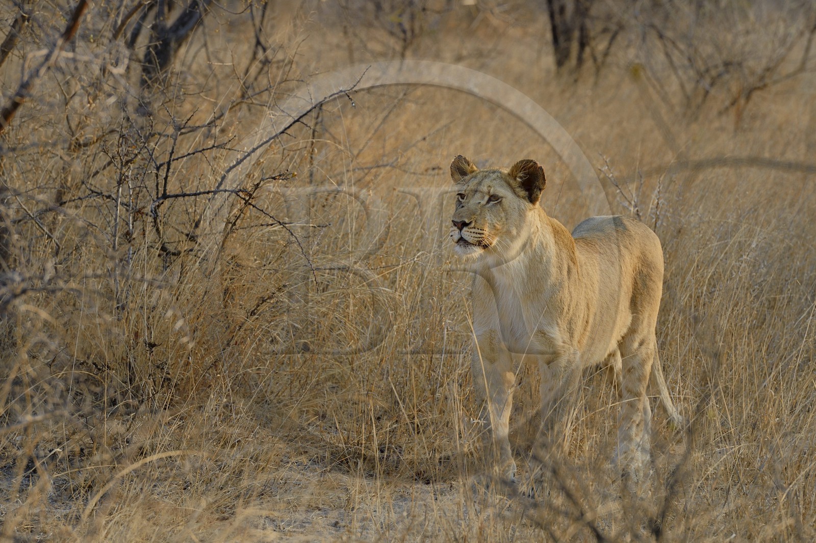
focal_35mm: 200
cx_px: 408
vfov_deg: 6.9
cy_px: 272
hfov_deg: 10.3
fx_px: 4532
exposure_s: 1/400
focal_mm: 200
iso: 400
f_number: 8
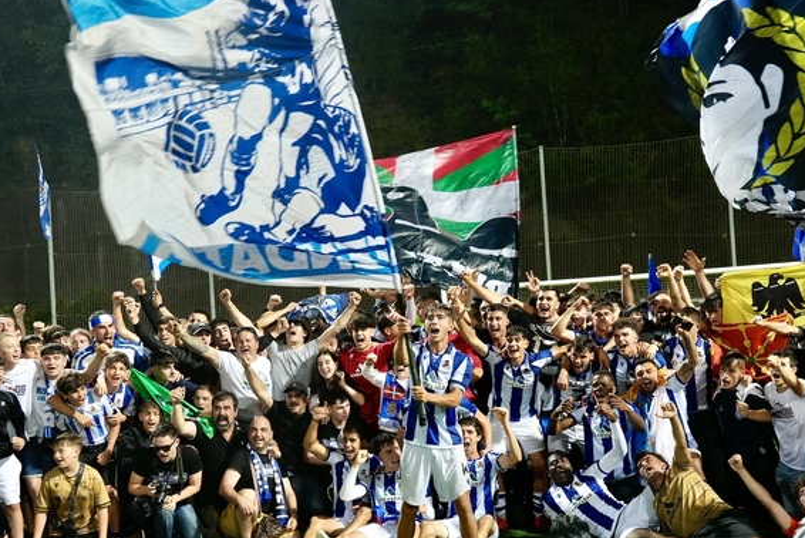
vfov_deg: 27.0
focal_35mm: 50
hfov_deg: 39.5
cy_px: 326
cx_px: 448
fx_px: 1119
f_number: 5
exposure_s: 1/160
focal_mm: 39
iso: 3200
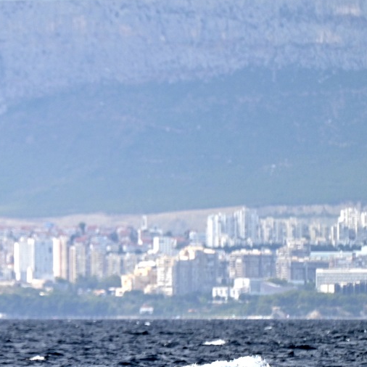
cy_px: 236
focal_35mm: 756
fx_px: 9068
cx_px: 1
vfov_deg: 2.3
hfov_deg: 2.3
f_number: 5.6
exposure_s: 1/1600
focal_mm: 300
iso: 250
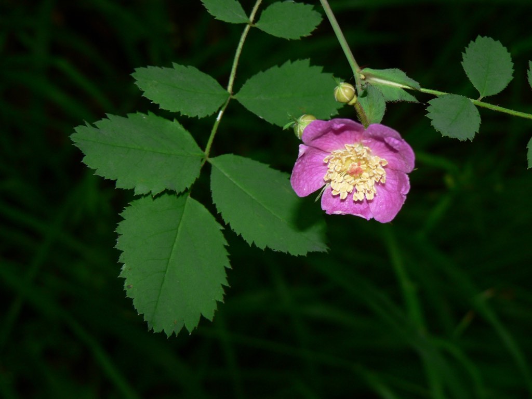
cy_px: 200
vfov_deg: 18.7
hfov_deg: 24.7
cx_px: 266
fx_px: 1214
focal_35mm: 79
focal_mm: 13.1
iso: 80
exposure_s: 1/60
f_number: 4
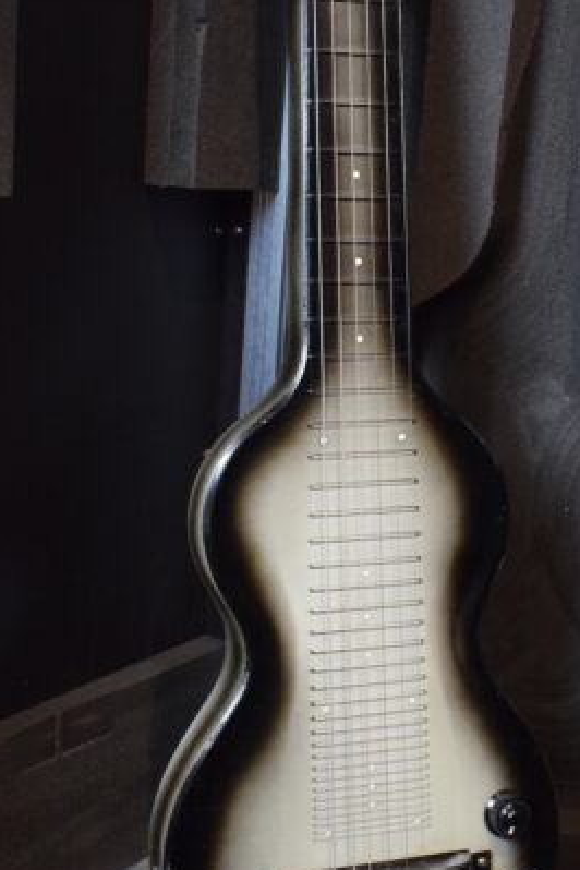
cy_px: 360
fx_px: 1474
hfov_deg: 22.2
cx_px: 377
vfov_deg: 32.8
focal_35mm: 61
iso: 2500
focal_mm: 26
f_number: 4
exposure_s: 1/60
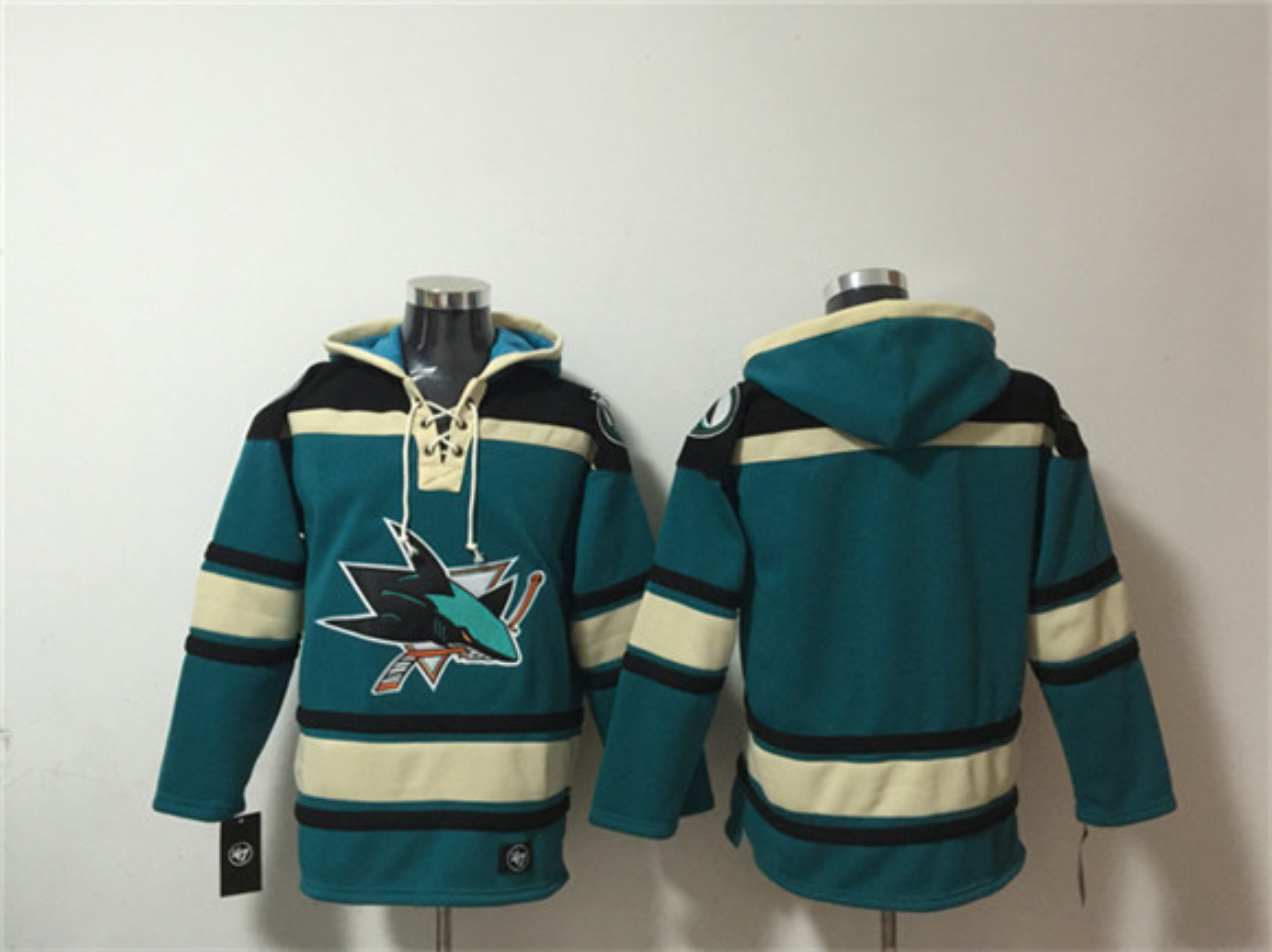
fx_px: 1065
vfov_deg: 48.2
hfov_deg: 61.7
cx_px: 636
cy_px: 476
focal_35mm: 29
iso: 125
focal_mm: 4.15
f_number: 2.2
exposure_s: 1/10
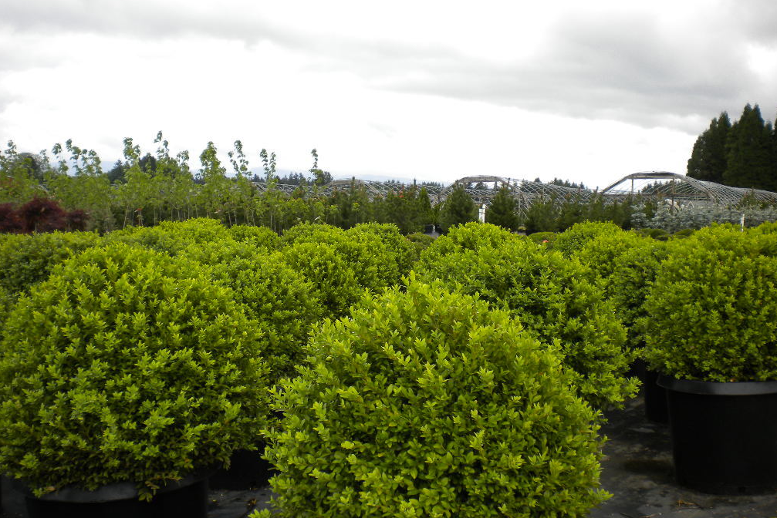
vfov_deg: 35.9
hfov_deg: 51.9
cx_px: 392
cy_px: 284
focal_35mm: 37
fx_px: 799
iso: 80
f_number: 4.6
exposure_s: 1/163
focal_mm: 6.3
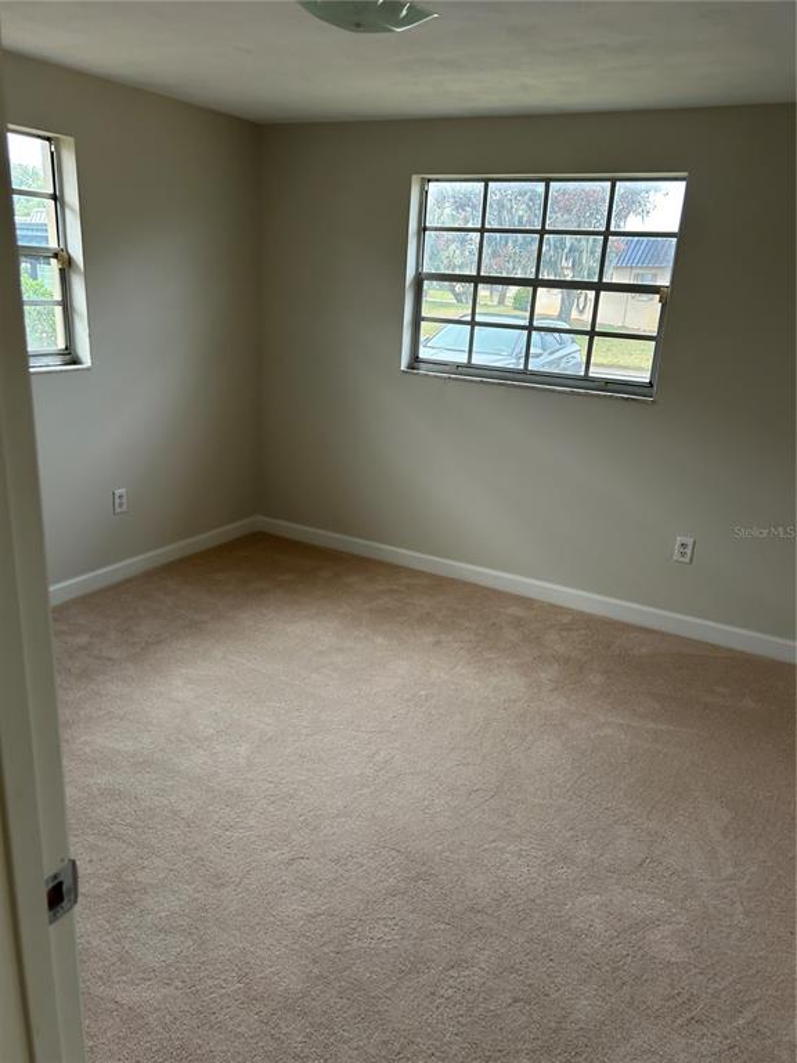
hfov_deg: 53.1
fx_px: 798
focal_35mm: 26
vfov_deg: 67.3
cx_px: 398
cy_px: 532
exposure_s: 1/60
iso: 80
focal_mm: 5.7
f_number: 1.5
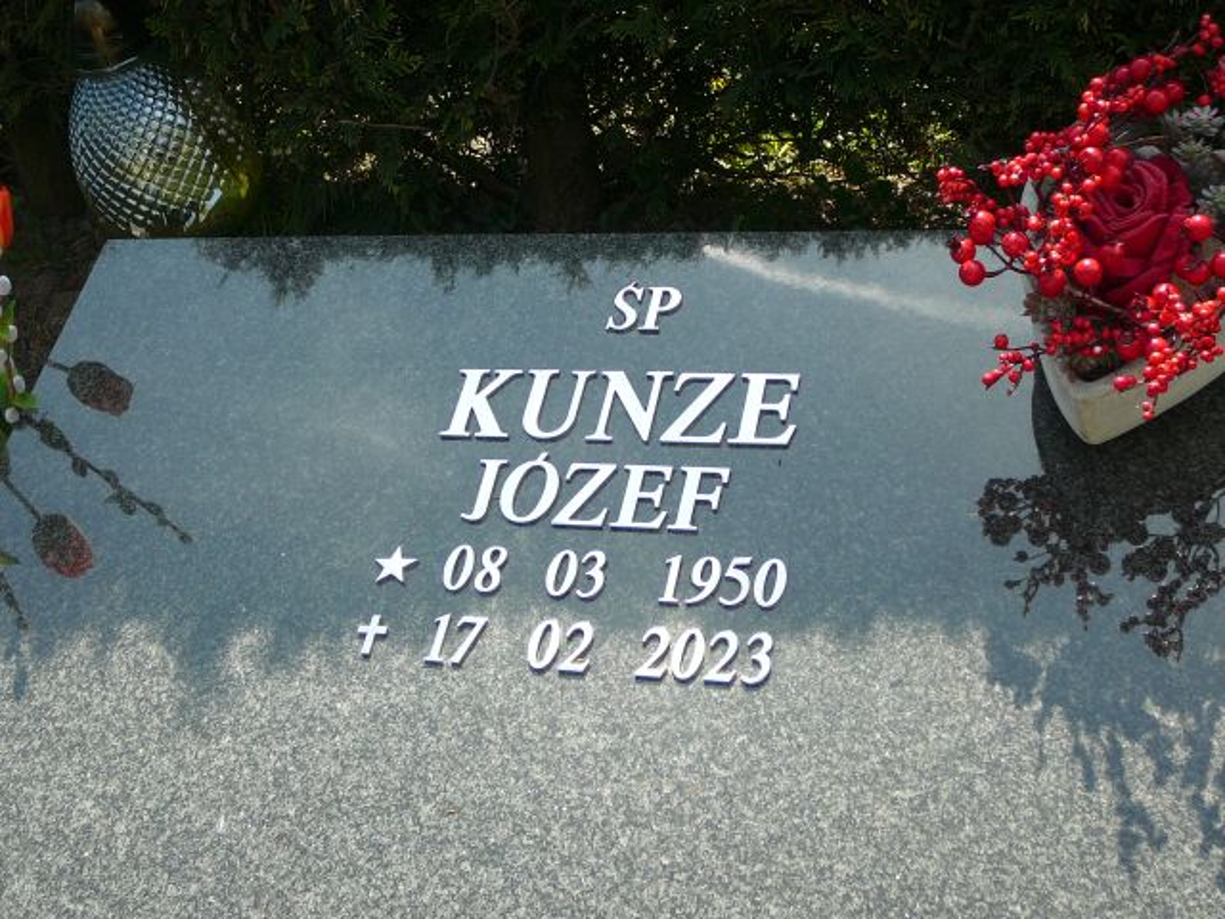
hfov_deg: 36.8
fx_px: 1840
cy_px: 460
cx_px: 612
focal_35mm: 52
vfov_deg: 28.0
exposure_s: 1/320
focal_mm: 7.8
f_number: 3.4
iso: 80
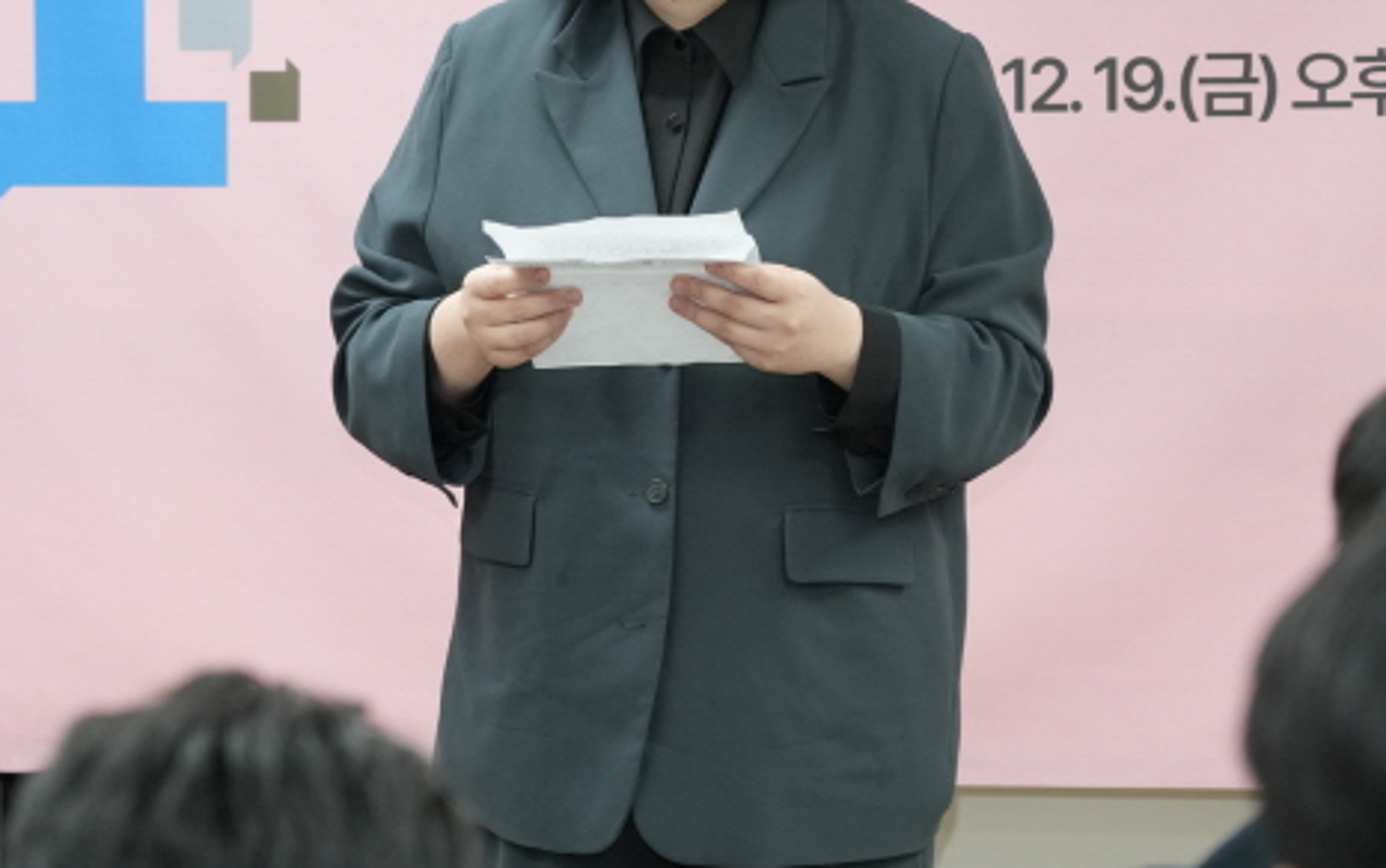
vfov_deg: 7.5
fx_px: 6615
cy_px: 271
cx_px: 690
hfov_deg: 12.0
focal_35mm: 175
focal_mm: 89
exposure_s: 1/200
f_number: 4
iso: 2500
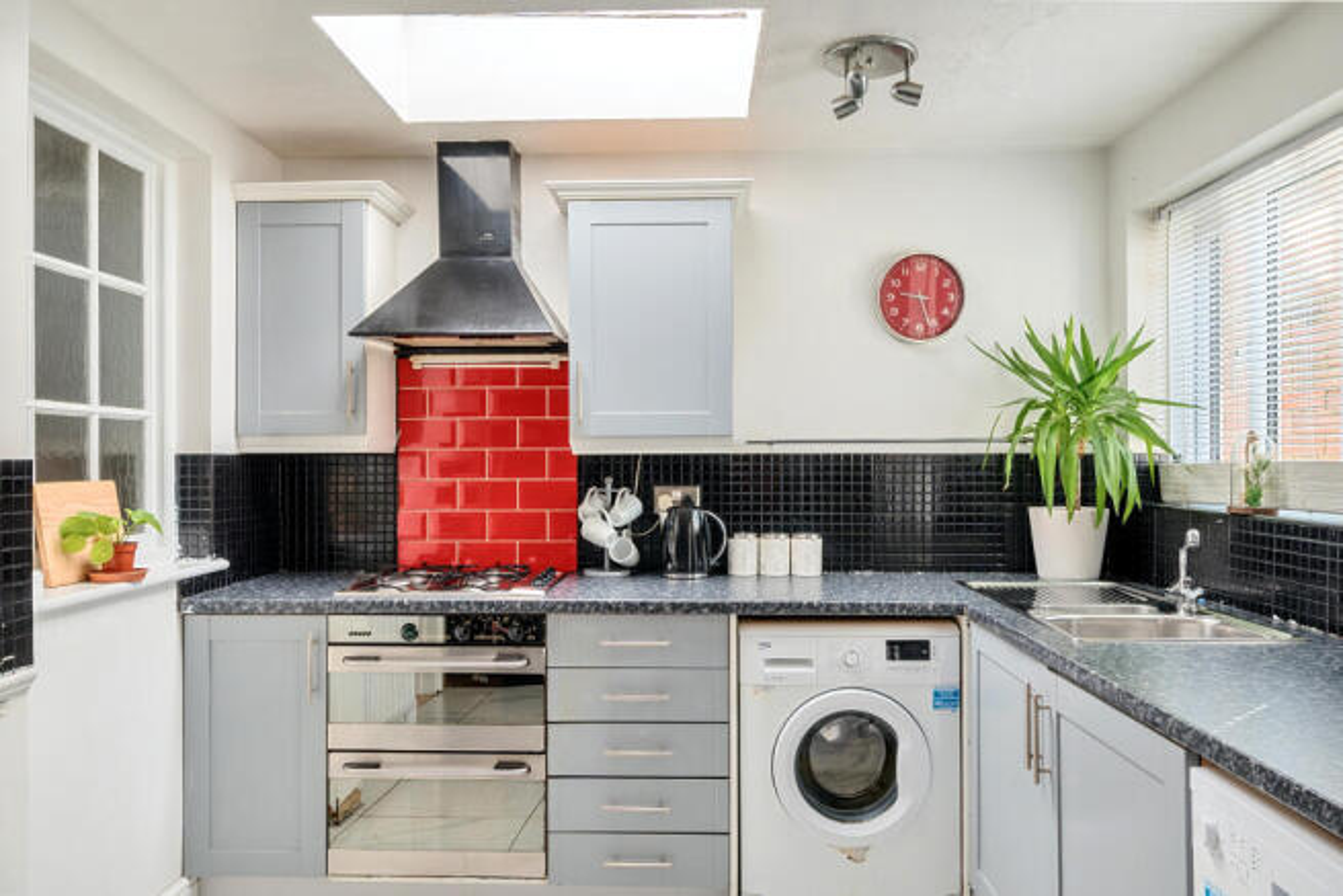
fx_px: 933
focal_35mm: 25
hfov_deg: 71.5
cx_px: 672
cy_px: 448
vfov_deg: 51.3
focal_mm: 17
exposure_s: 1/5
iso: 100
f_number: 8
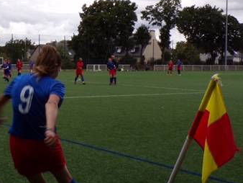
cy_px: 81
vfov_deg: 21.0
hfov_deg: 27.2
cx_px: 50
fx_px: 492
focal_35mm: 70
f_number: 8.8
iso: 80
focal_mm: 6.6
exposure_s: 1/100
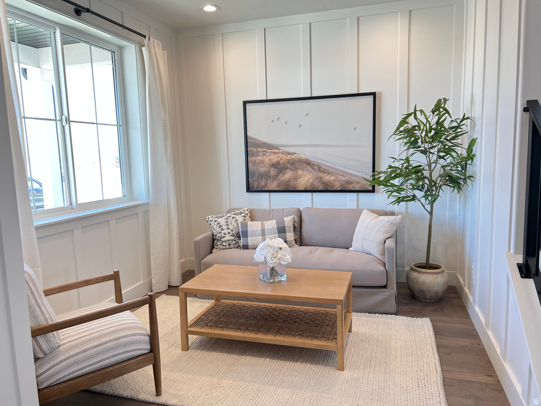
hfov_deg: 67.3
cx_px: 270
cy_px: 203
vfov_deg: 53.1
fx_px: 406
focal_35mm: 26
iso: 64
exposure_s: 1/63
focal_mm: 5.7
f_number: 1.5
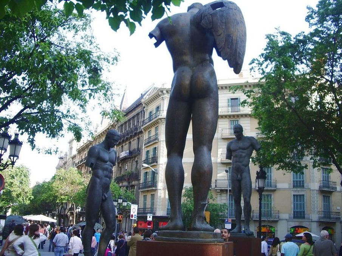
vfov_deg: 40.7
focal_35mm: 35
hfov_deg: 52.6
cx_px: 171
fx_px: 346
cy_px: 128
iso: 50
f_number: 2.6
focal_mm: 5.8
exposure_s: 1/125
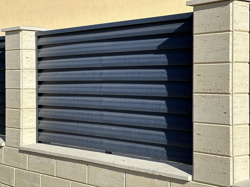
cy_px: 94
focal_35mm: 77
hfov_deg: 25.3
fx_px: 556
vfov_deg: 19.1
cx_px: 125
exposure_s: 1/809
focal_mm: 9
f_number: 2.8
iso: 32
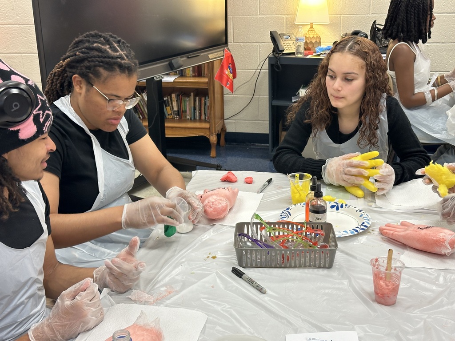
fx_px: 631
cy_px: 170
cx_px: 228
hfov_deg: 39.7
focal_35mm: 48
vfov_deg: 30.3
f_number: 1.78
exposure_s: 1/60
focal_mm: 6.86
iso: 125
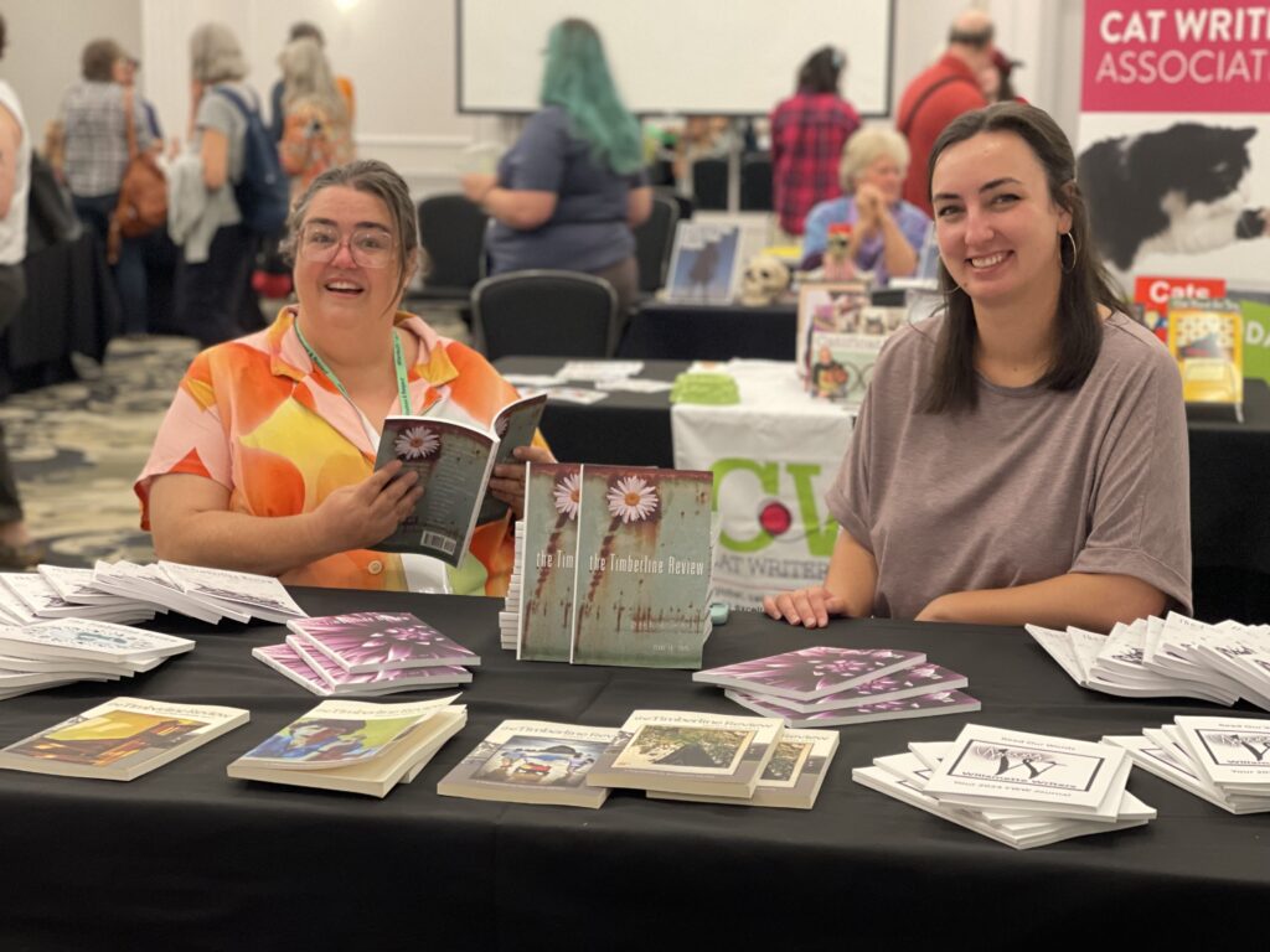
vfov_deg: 22.9
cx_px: 635
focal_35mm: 64
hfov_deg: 30.3
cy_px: 476
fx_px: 2348
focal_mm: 7.5
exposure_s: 1/24
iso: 320
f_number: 2.2
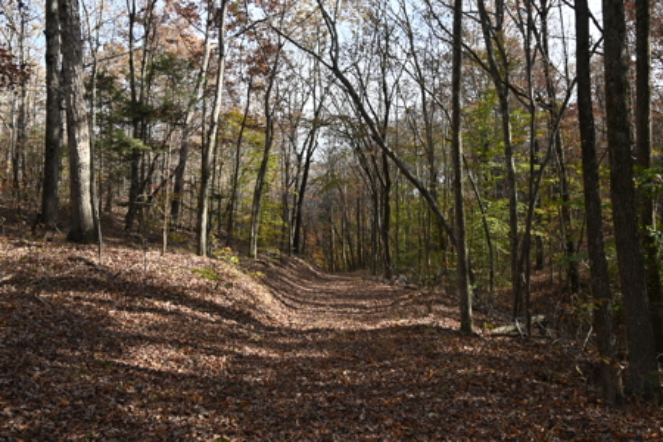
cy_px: 221
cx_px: 332
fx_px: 552
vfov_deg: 43.6
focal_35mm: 30
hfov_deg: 61.9
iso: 250
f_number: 5.6
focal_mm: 20
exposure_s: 1/250
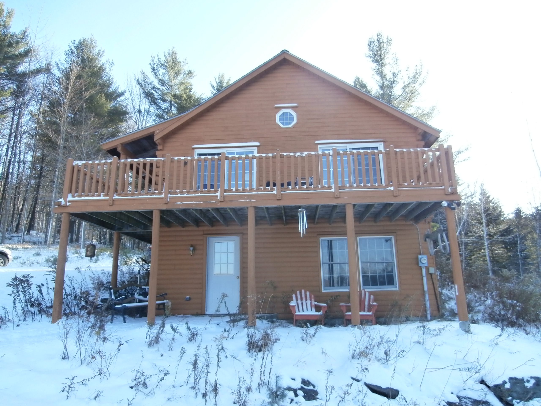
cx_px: 270
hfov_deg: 71.6
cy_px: 203
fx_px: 375
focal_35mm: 24
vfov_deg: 56.8
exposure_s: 1/200
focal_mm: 4.2
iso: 100
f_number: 3
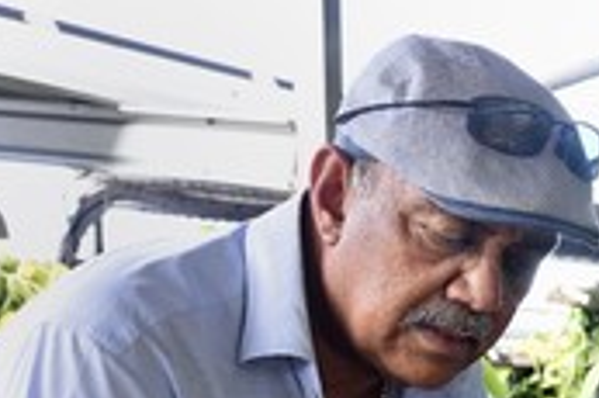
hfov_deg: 19.2
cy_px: 395
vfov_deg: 13.2
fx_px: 1696
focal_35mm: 102
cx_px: 653
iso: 1600
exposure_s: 1/125
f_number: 9
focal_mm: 42
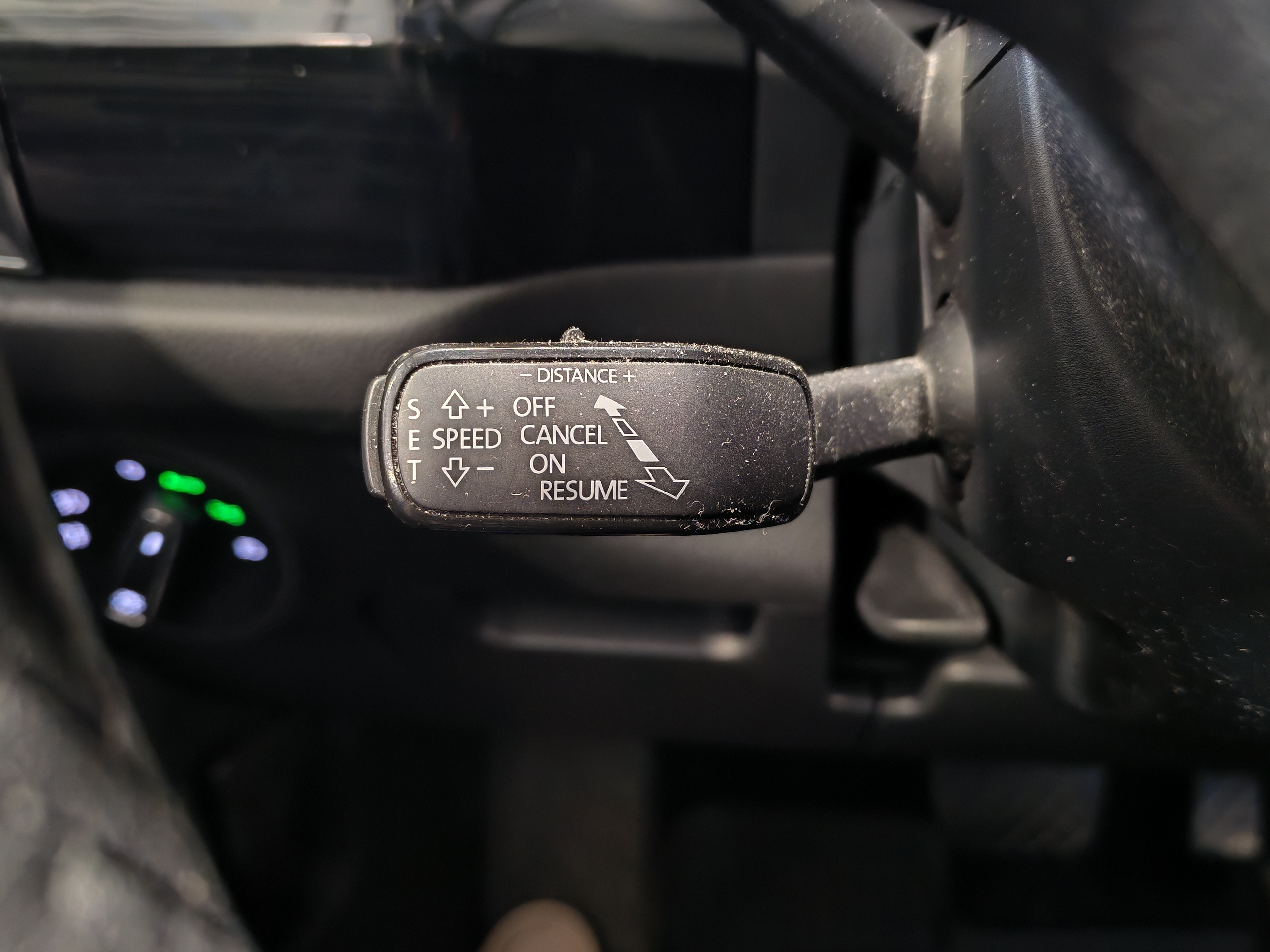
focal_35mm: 33
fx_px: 1211
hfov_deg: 55.3
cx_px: 652
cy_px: 461
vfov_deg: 42.9
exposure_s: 1/25
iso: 3200
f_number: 1.9
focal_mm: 6.12
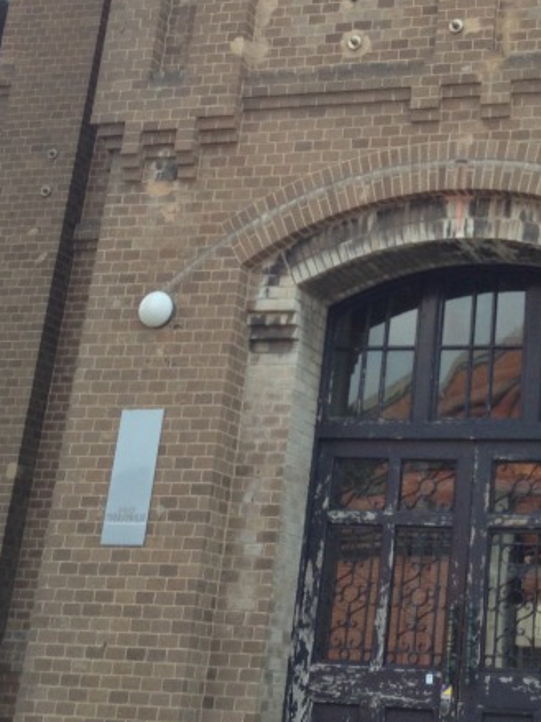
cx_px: 510
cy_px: 89
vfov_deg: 24.7
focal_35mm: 77
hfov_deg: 18.7
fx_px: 1605
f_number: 2.4
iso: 50
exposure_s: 1/321
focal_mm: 4.13
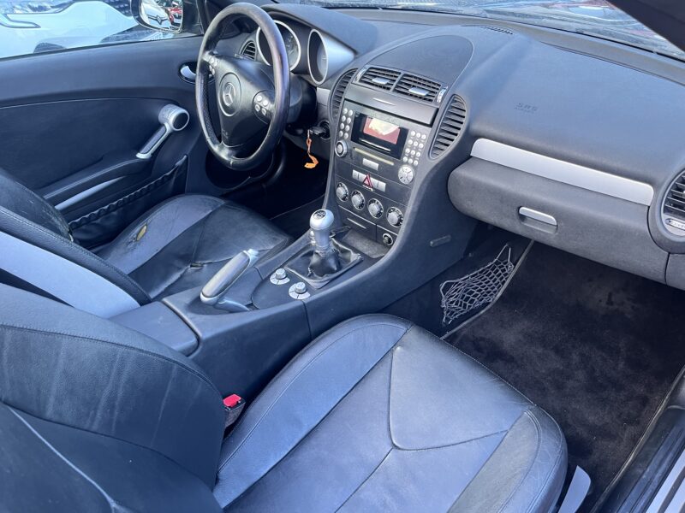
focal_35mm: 26
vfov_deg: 53.1
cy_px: 256
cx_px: 342
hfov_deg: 67.3
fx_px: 515
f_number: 1.6
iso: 125
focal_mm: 5.1
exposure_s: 1/60
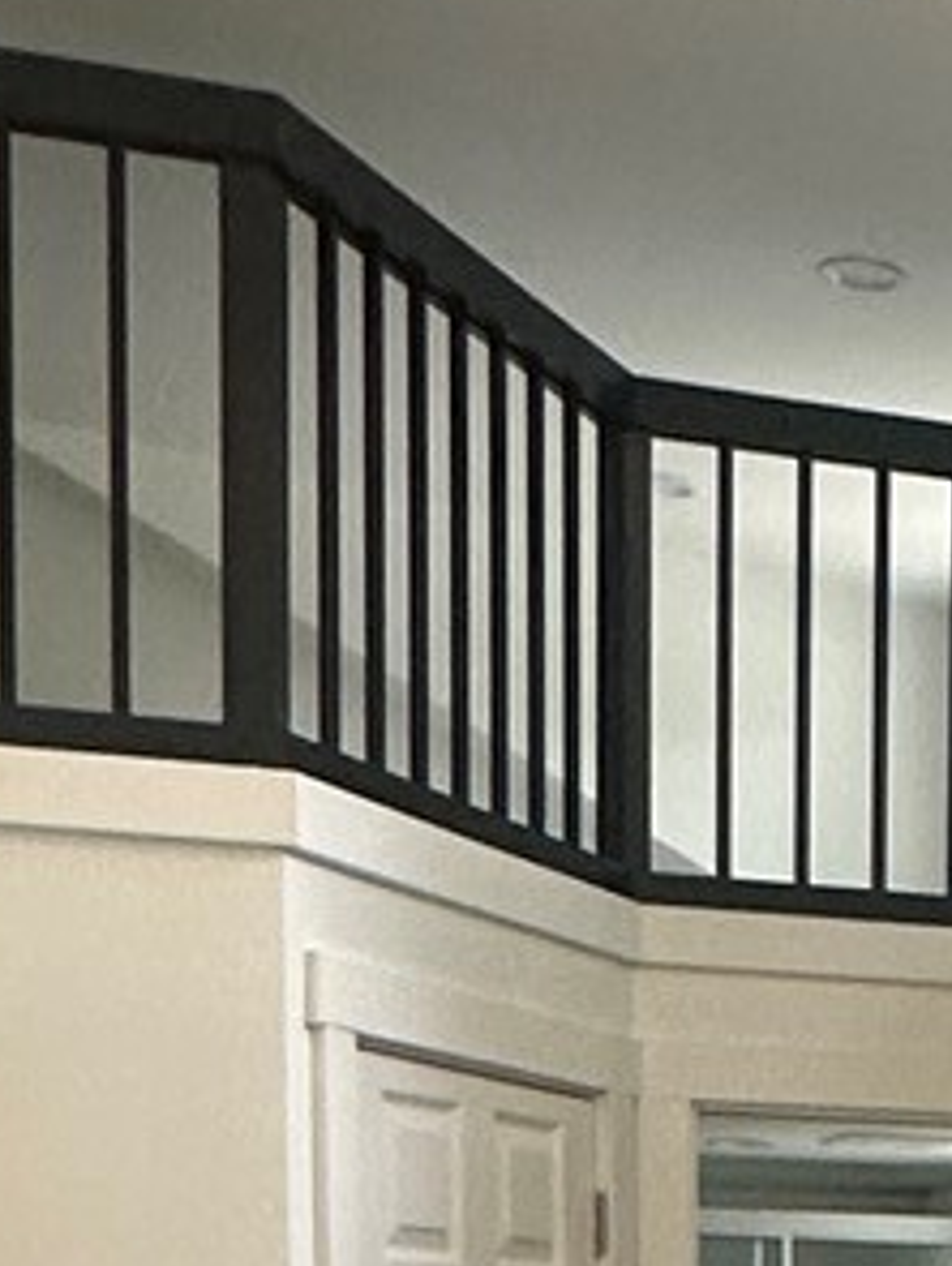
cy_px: 1721
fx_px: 3330
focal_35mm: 91
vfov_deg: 19.5
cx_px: 1377
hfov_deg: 15.2
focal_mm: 2.22
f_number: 2.2
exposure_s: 1/120
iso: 200
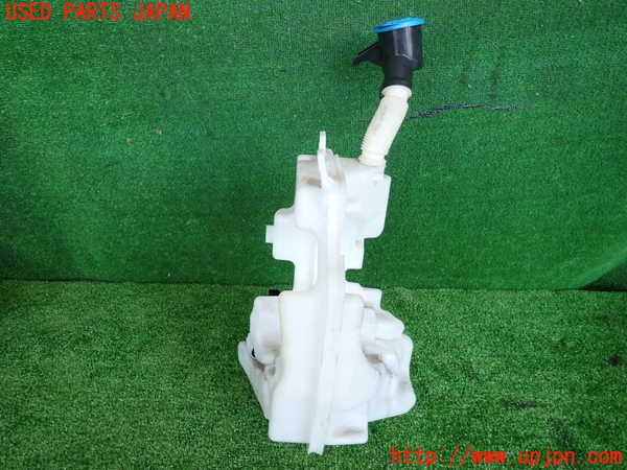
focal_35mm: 25
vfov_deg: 54.9
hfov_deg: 69.4
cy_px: 235
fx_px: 453
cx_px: 314
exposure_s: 1/80
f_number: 2
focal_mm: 4.5
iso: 200
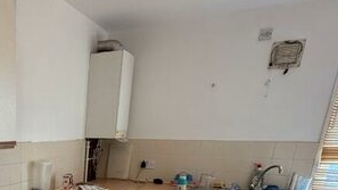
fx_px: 323
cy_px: 229
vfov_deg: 28.5
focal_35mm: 36
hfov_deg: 48.0
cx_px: 18
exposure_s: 1/100
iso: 160
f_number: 2.2
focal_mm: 2.22
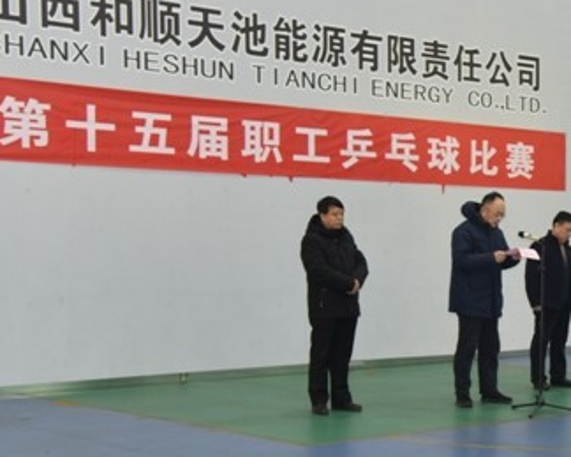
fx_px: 1487
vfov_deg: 17.4
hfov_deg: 20.9
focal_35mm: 88
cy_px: 311
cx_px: 585
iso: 800
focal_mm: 38
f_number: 4
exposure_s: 1/60
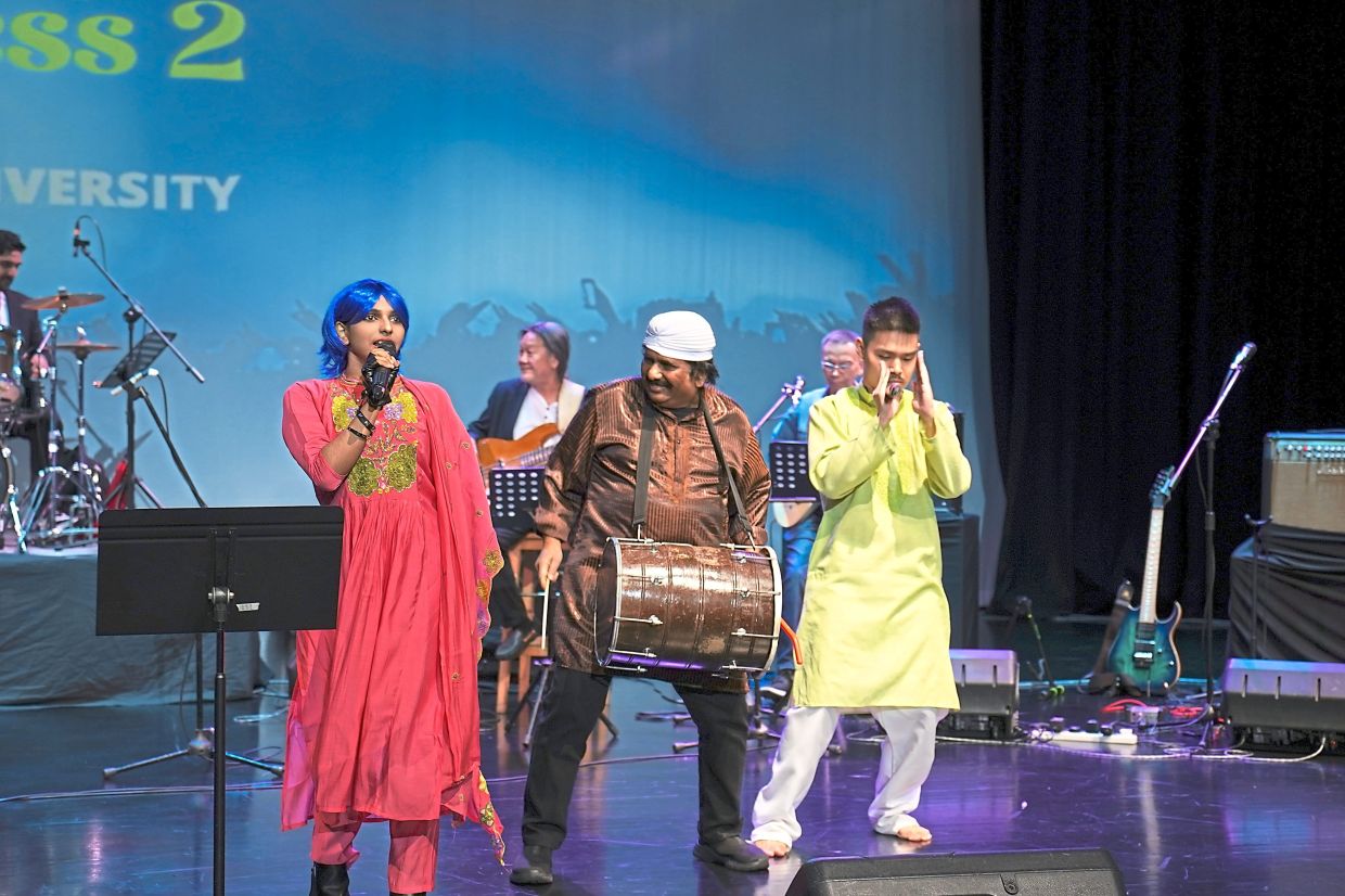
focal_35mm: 67
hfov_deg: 30.1
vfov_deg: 20.3
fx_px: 2502
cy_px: 448
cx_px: 672
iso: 320
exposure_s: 1/100
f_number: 2.8
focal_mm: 45
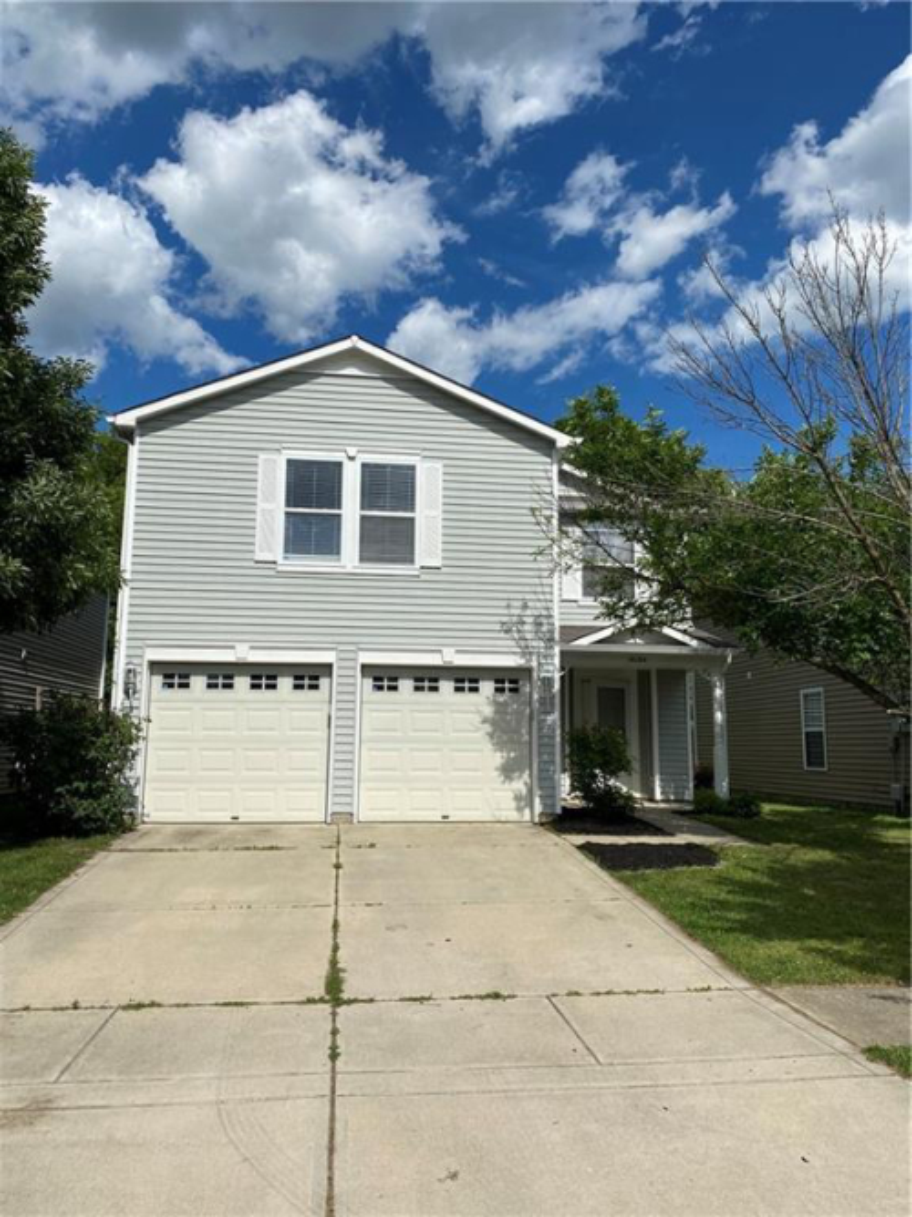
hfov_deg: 53.0
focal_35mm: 26
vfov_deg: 67.3
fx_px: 914
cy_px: 608
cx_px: 456
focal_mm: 4.25
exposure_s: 1/6061
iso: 32
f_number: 1.8
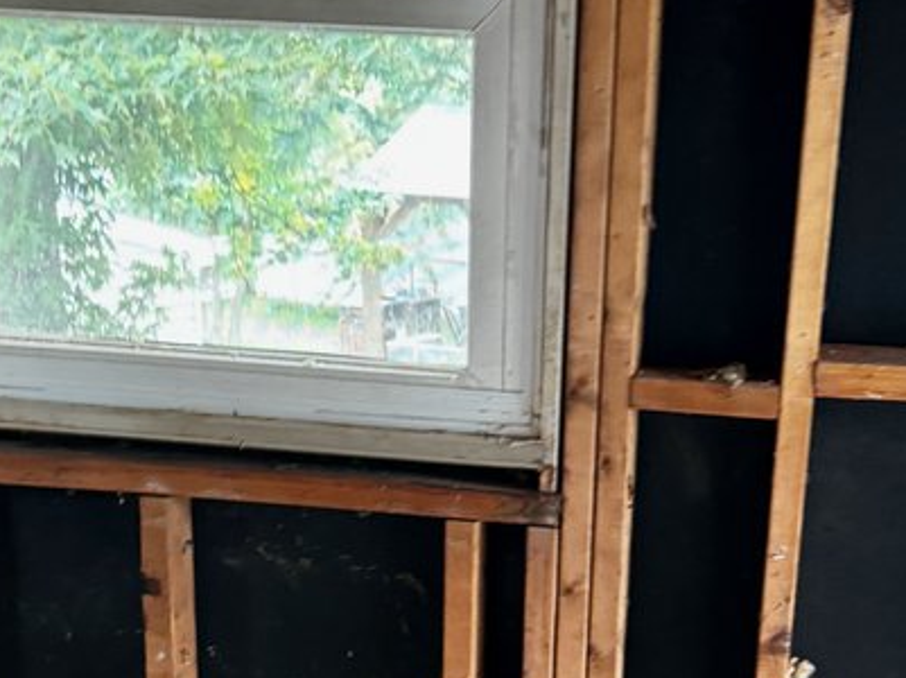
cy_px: 831
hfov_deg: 28.5
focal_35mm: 68
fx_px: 1778
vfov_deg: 20.1
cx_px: 577
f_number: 1.78
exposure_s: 1/60
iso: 400
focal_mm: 6.76
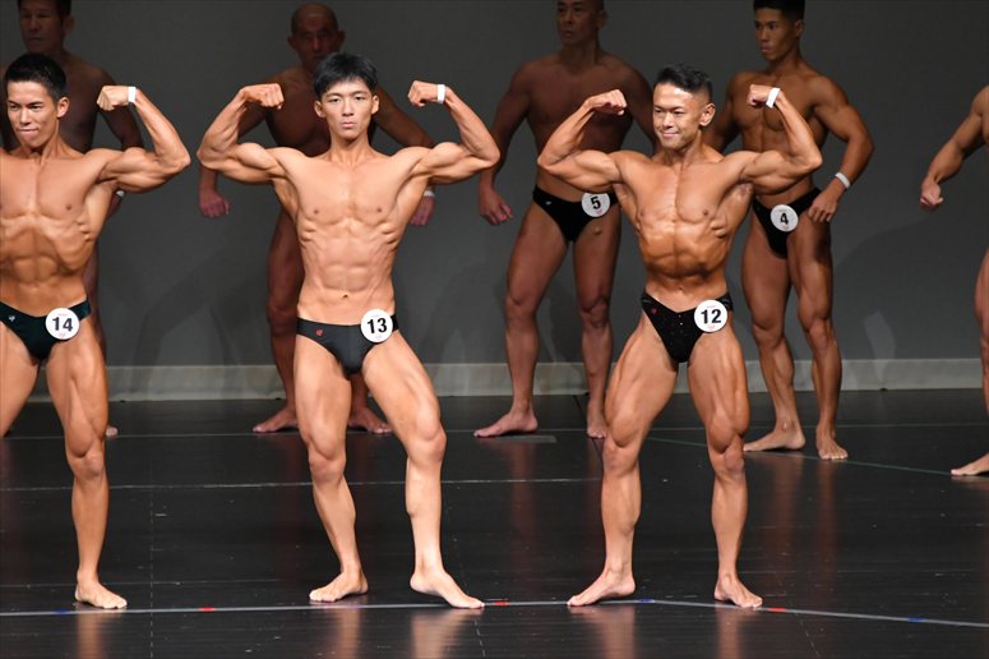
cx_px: 494
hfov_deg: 6.0
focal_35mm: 345
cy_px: 330
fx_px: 9473
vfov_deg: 4.0
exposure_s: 1/400
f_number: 5.6
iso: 4000
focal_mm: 230
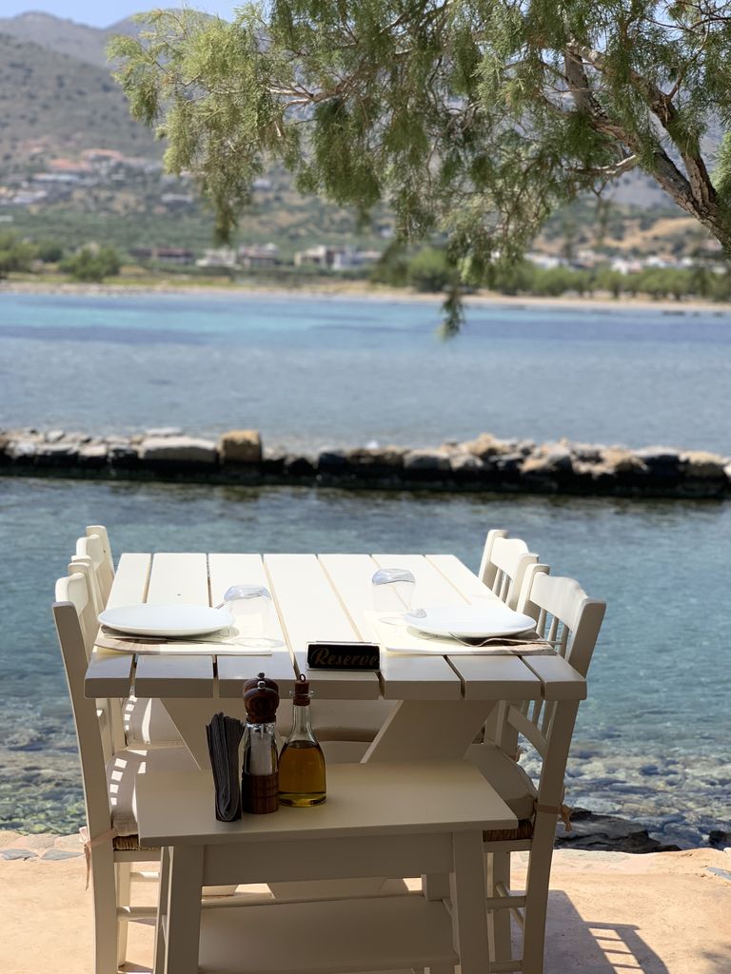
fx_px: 1464
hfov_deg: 28.0
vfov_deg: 36.8
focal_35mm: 52
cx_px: 366
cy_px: 487
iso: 16
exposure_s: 1/1170
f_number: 2.4
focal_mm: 6
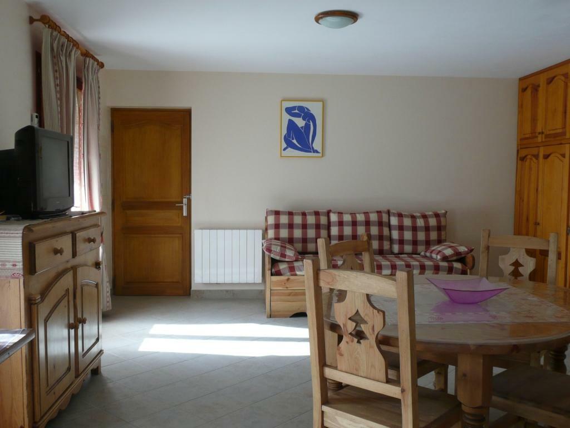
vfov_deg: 41.8
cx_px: 285
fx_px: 560
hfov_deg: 54.0
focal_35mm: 34
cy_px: 214
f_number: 3.6
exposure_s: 1/30
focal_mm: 5.5
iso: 100
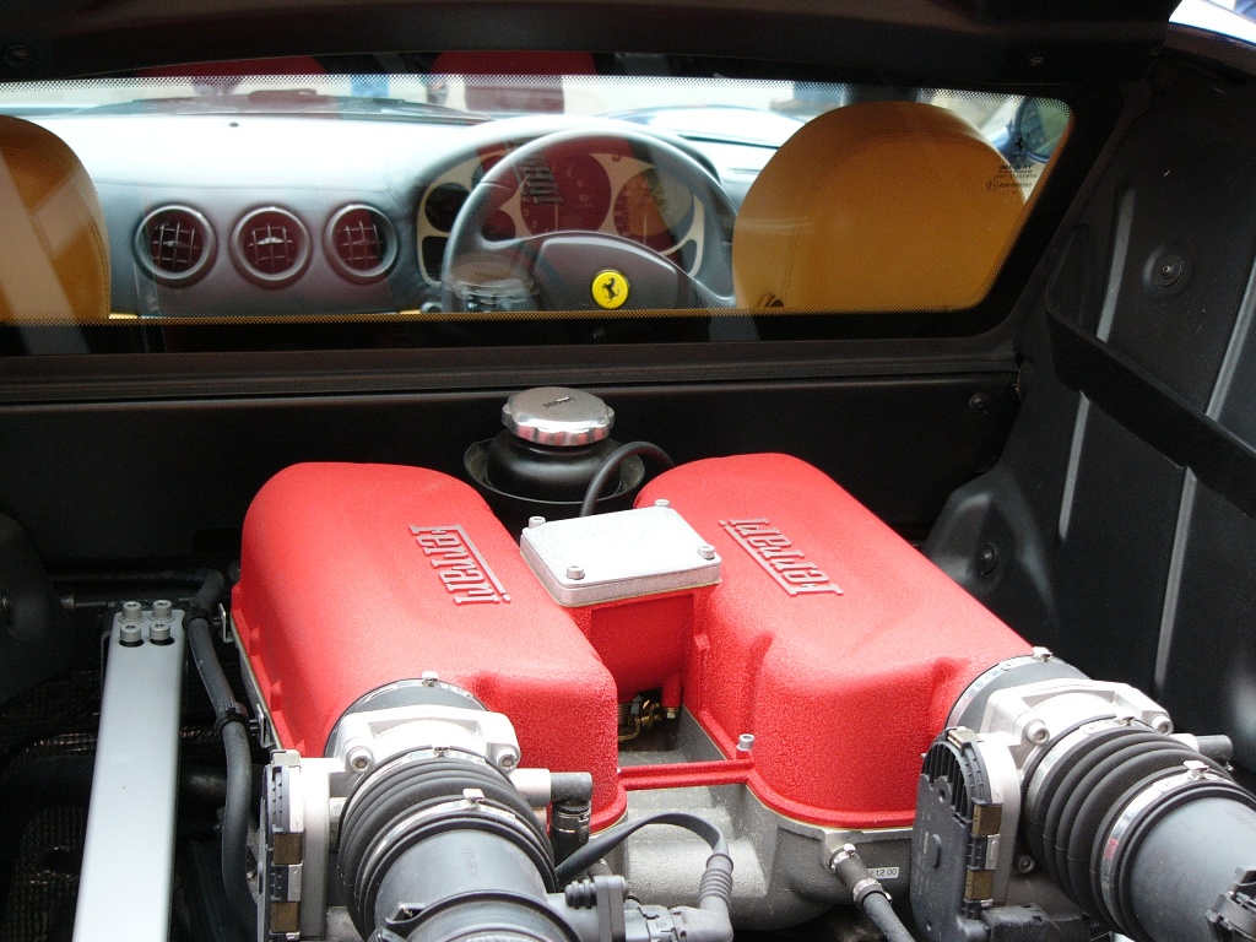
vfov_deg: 20.2
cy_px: 471
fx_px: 2649
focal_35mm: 73
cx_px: 628
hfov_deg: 26.7
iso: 100
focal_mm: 12.2
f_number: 2.8
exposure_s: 1/60
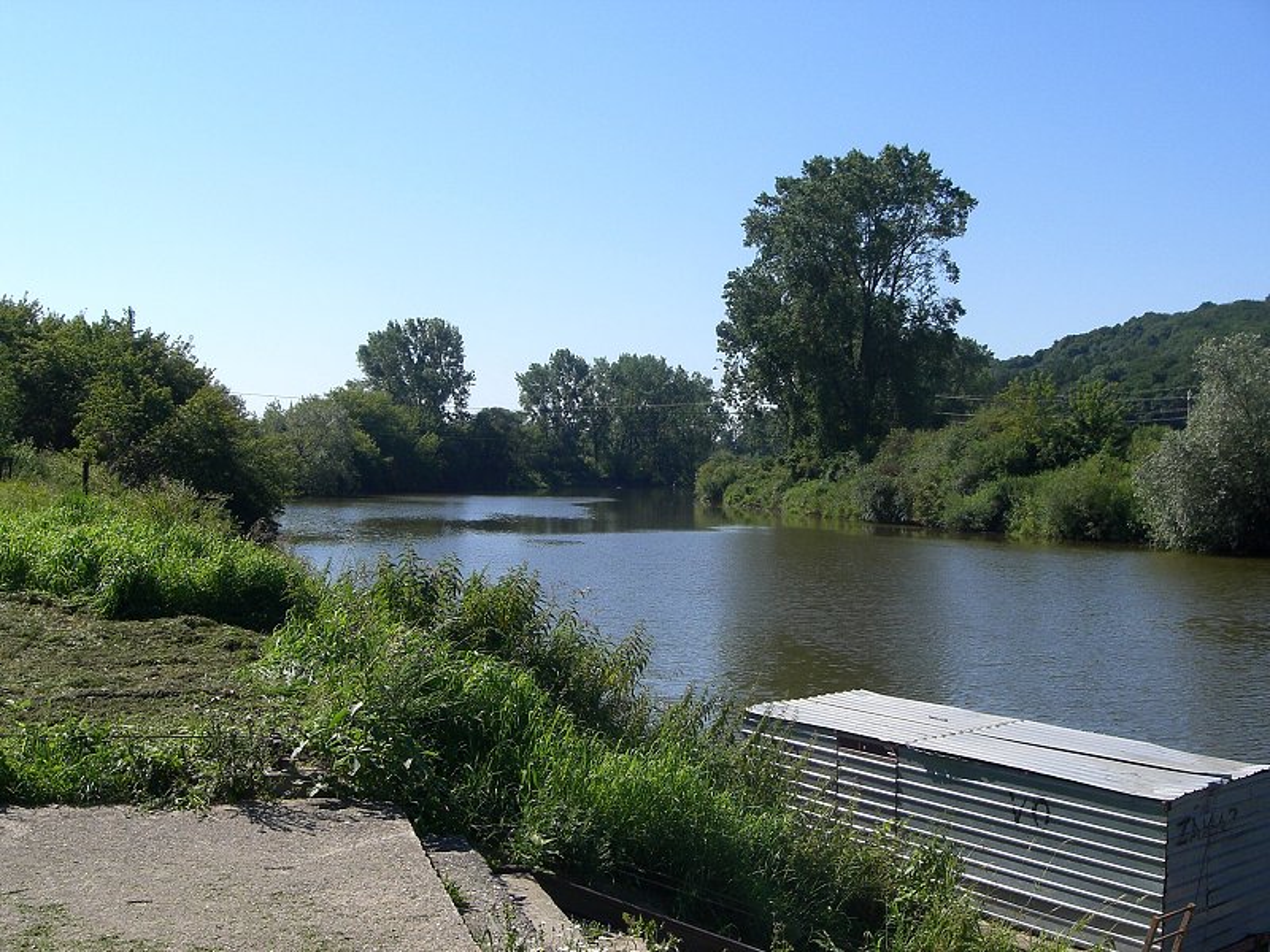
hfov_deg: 49.0
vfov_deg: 37.7
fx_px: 1394
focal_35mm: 38
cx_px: 635
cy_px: 476
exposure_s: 1/640
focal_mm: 6.3
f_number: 4.4
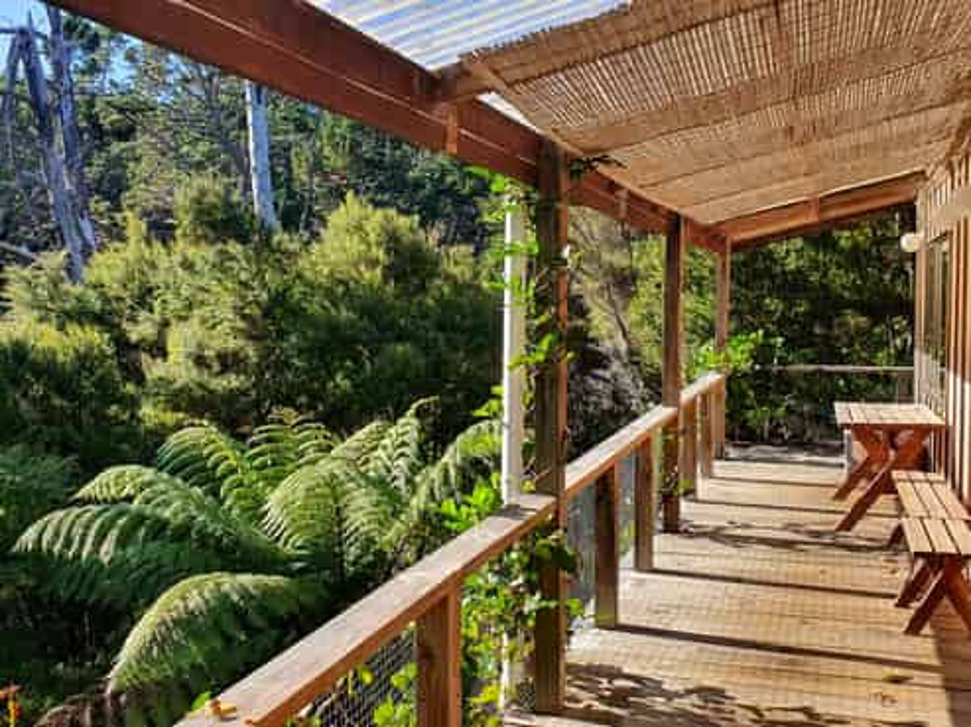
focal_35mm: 26
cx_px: 486
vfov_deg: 53.0
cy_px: 364
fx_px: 729
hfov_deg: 67.3
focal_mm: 4.3
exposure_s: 1/608
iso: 50
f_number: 2.4
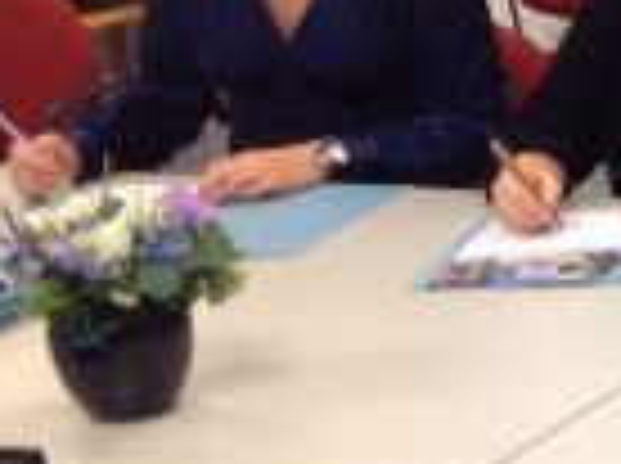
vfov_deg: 9.1
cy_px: 167
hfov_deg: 11.0
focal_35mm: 162
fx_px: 2901
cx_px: 1278
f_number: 2.4
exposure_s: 1/17
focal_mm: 4.28
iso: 50
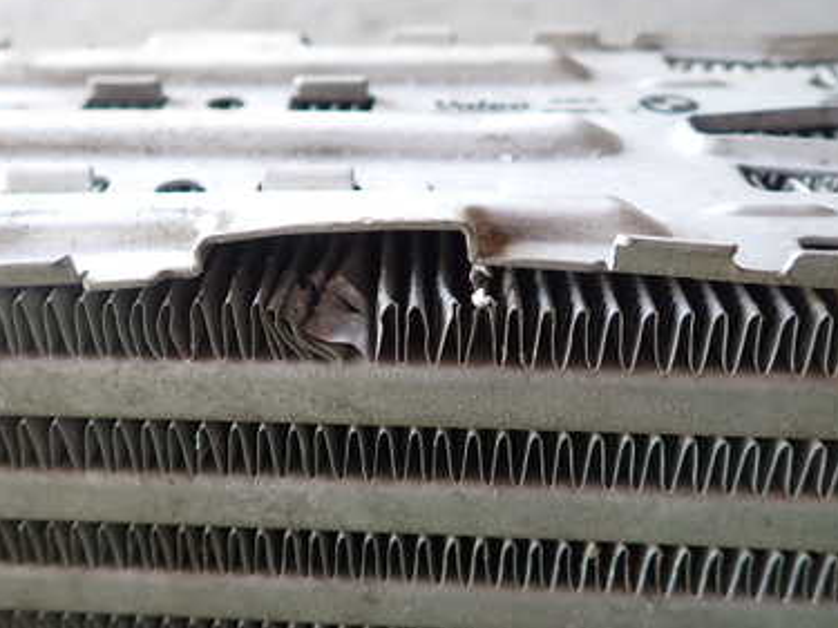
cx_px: 324
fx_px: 968
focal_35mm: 40
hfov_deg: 46.5
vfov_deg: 35.9
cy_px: 308
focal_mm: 4.5
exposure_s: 1/80
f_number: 2
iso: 100
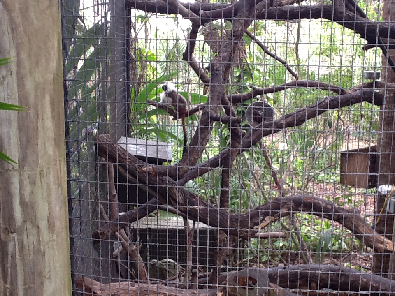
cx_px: 198
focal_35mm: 32
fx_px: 365
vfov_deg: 44.2
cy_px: 148
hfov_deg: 56.8
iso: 80
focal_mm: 2.03
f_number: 2.4
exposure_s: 1/40
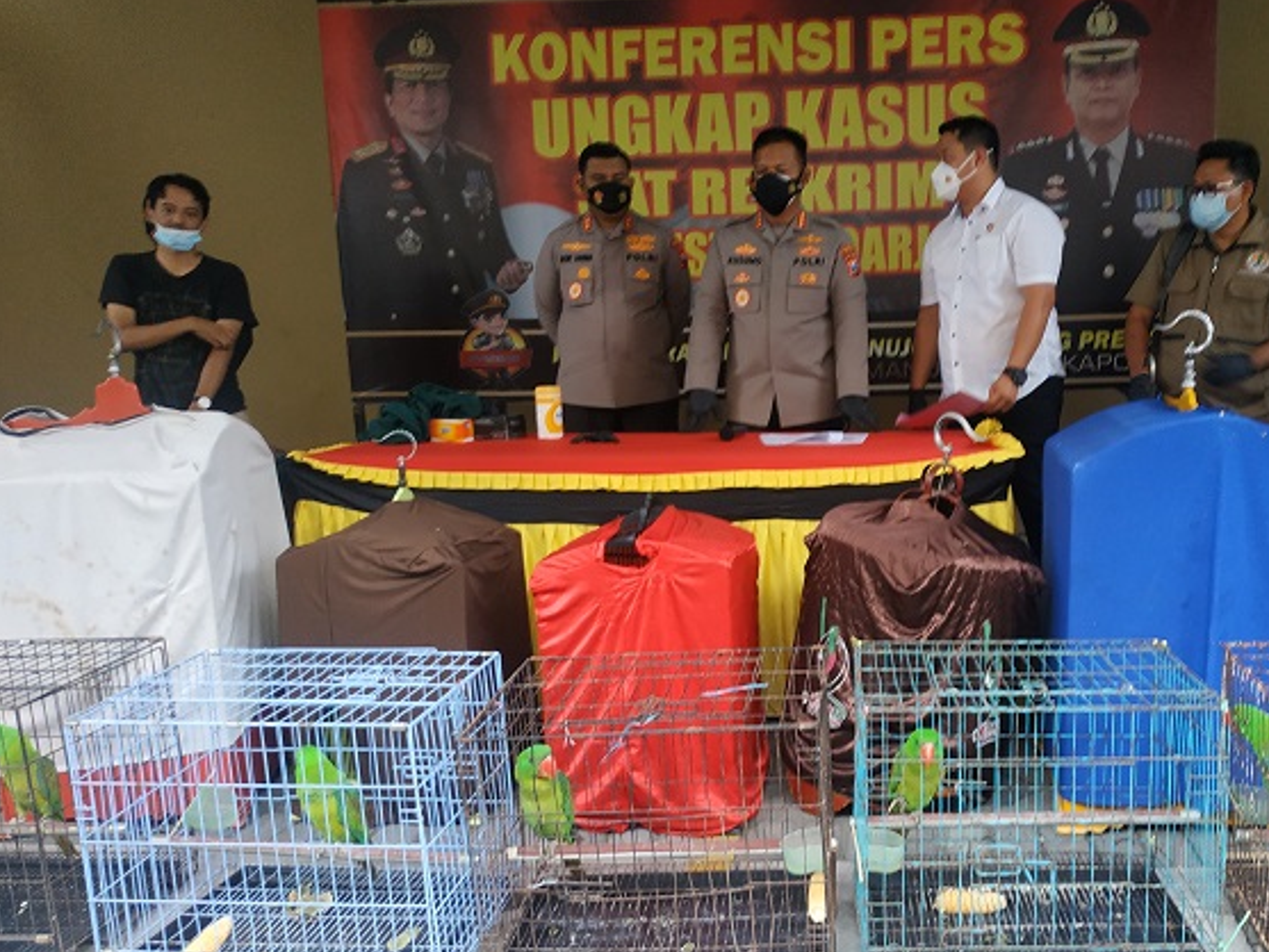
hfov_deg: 57.5
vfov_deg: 45.3
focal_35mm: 31
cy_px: 556
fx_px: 1137
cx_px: 807
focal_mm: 3.94
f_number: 1.9
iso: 200
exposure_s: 1/25
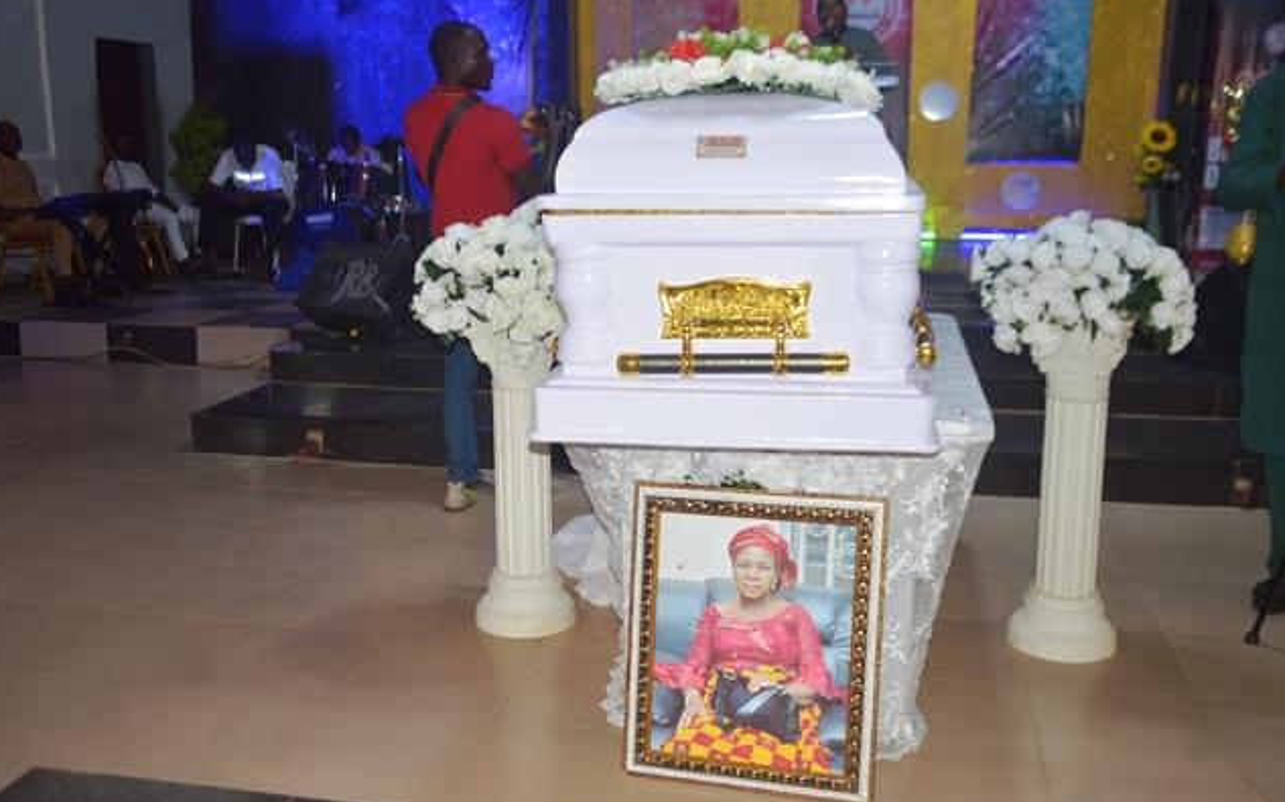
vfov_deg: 37.2
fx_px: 1190
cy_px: 382
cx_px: 639
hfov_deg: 56.7
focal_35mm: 34
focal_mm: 22
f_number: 4
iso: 400
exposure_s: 1/60
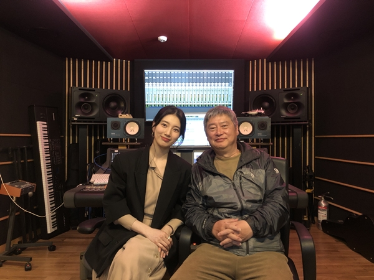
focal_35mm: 28
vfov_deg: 49.7
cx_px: 187
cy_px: 140
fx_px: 303
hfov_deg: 63.4
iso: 100
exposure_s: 1/9
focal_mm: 4
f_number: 1.8
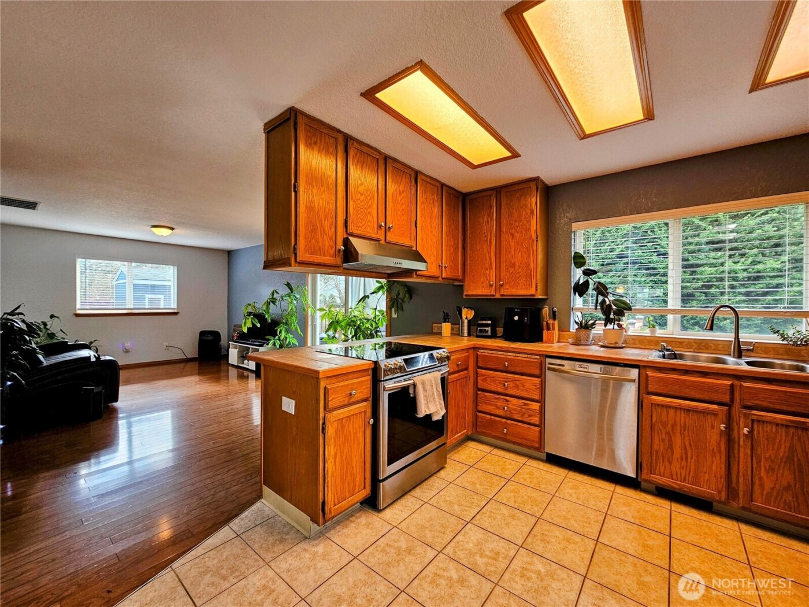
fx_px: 304
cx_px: 404
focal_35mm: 13
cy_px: 304
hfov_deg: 106.2
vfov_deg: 89.9
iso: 100
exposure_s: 1/60
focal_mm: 2.2
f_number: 2.2
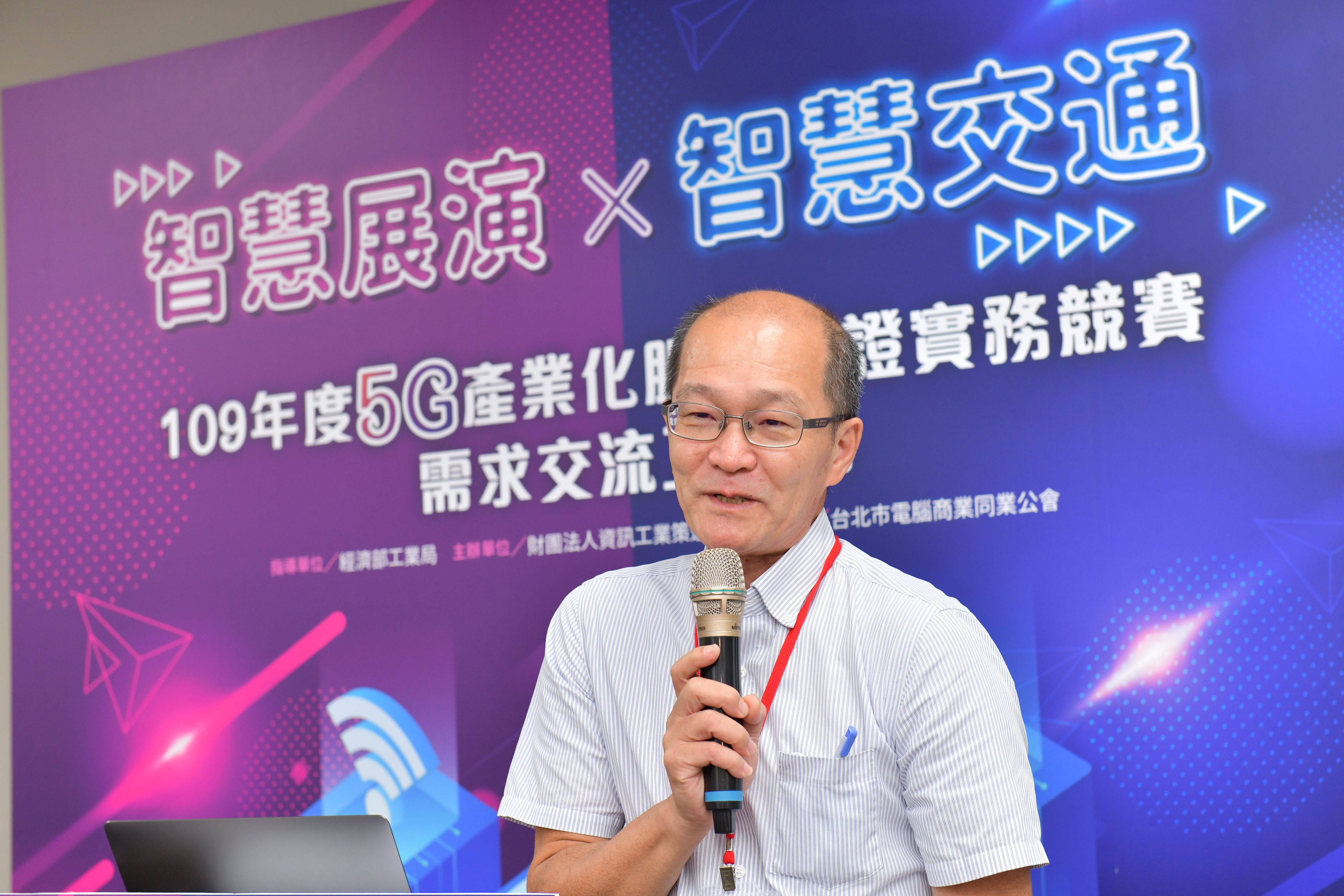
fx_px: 2613
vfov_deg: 19.5
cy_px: 448
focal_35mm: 70
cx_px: 672
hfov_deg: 28.8
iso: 1100
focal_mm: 70
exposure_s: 1/125
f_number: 5.6
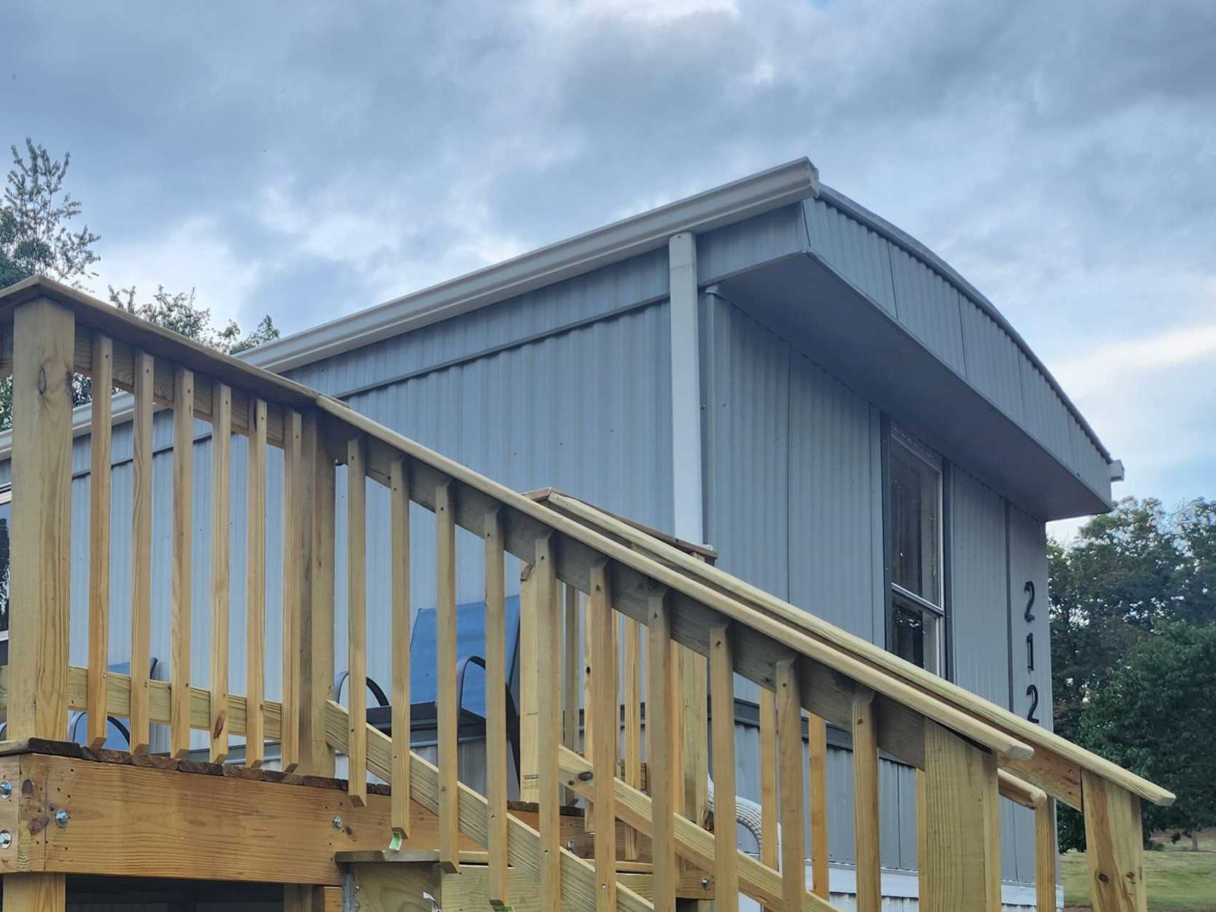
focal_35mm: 42
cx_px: 153
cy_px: 827
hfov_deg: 41.7
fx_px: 1476
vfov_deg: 32.6
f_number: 1.8
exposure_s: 1/180
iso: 25
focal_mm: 5.4
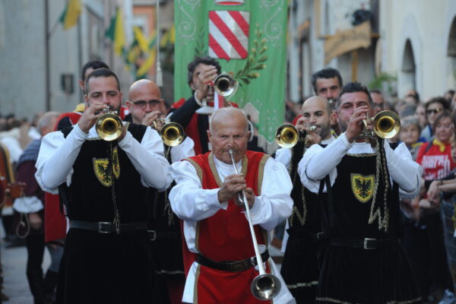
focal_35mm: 170
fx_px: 2153
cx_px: 228
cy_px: 152
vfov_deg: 8.1
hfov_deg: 12.1
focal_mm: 170
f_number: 4
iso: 800
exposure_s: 1/125
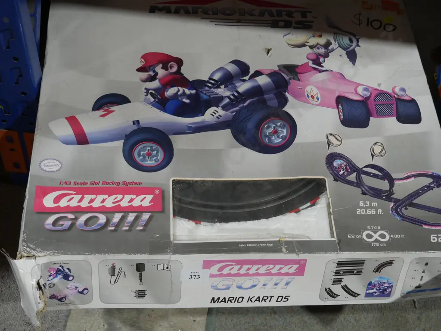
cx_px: 220
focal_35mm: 52
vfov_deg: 28.0
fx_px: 662
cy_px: 166
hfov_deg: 36.8
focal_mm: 26
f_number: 5.6
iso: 500
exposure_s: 1/60
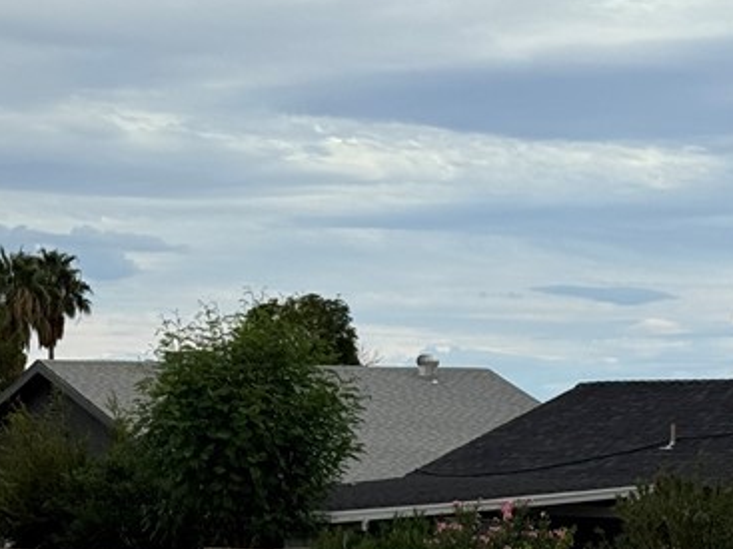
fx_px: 2837
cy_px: 659
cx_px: 86
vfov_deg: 10.9
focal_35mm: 134
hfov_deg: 14.6
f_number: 1.78
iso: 64
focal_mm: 6.76
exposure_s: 1/5376
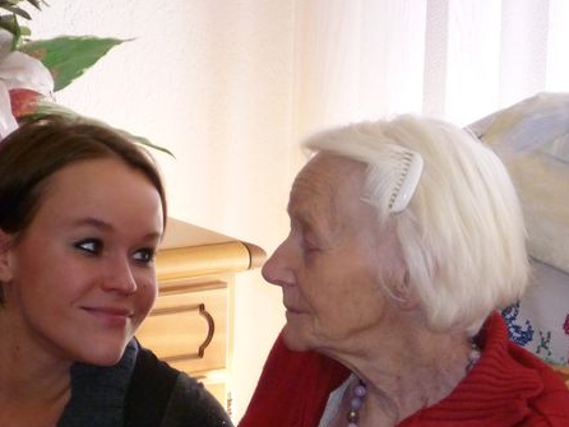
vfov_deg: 8.2
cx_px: 217
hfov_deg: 10.9
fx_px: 2977
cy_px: 292
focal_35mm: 181
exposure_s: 1/50
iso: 320
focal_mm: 18
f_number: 5.6
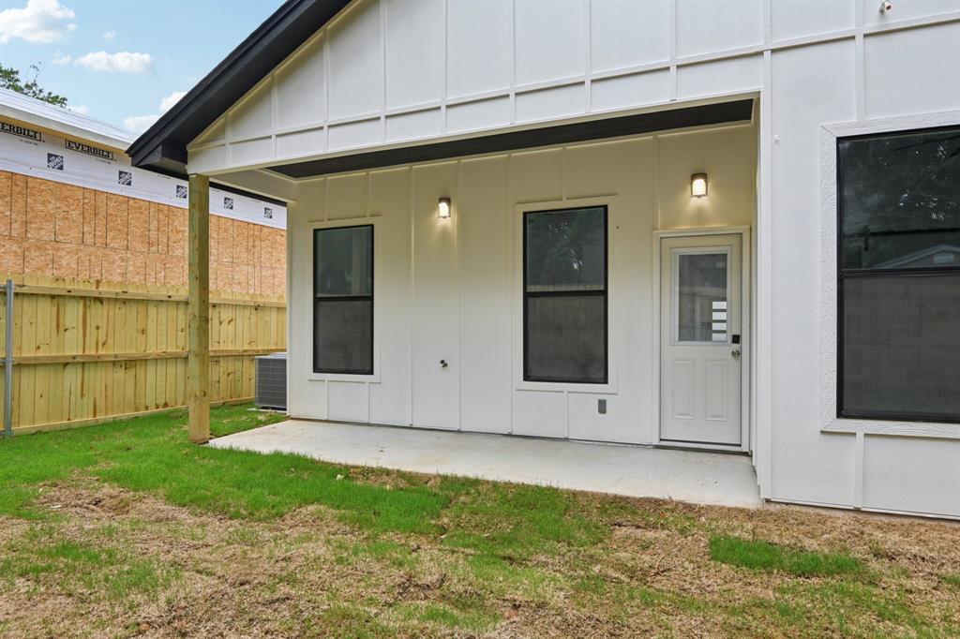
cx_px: 480
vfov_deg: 61.9
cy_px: 320
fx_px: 533
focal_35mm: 20
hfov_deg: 84.0
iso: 400
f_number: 8
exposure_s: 1/320
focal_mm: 20
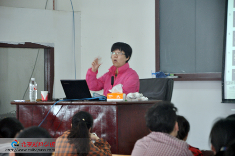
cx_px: 118
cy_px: 78
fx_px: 1027
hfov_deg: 13.1
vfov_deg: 8.7
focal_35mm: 158
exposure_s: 1/10
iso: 800
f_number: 5.6
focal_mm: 105
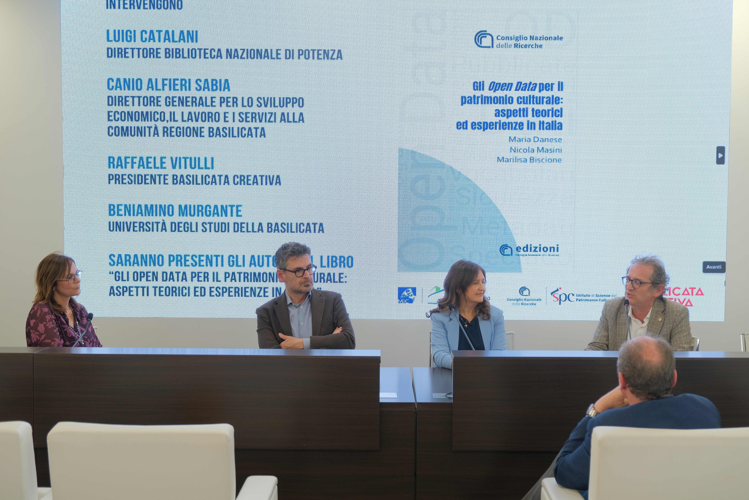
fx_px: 936
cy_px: 250
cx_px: 374
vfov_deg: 29.9
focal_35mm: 45
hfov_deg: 43.6
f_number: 3.6
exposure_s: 1/100
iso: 500
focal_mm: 30.2
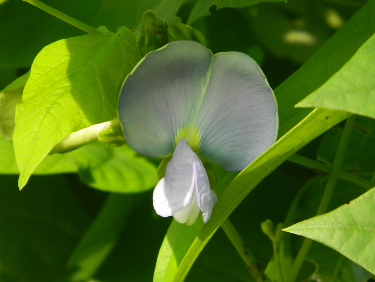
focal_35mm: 278
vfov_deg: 5.3
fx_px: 3012
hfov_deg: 7.1
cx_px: 188
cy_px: 141
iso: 80
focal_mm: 50
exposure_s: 1/100
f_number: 5.6
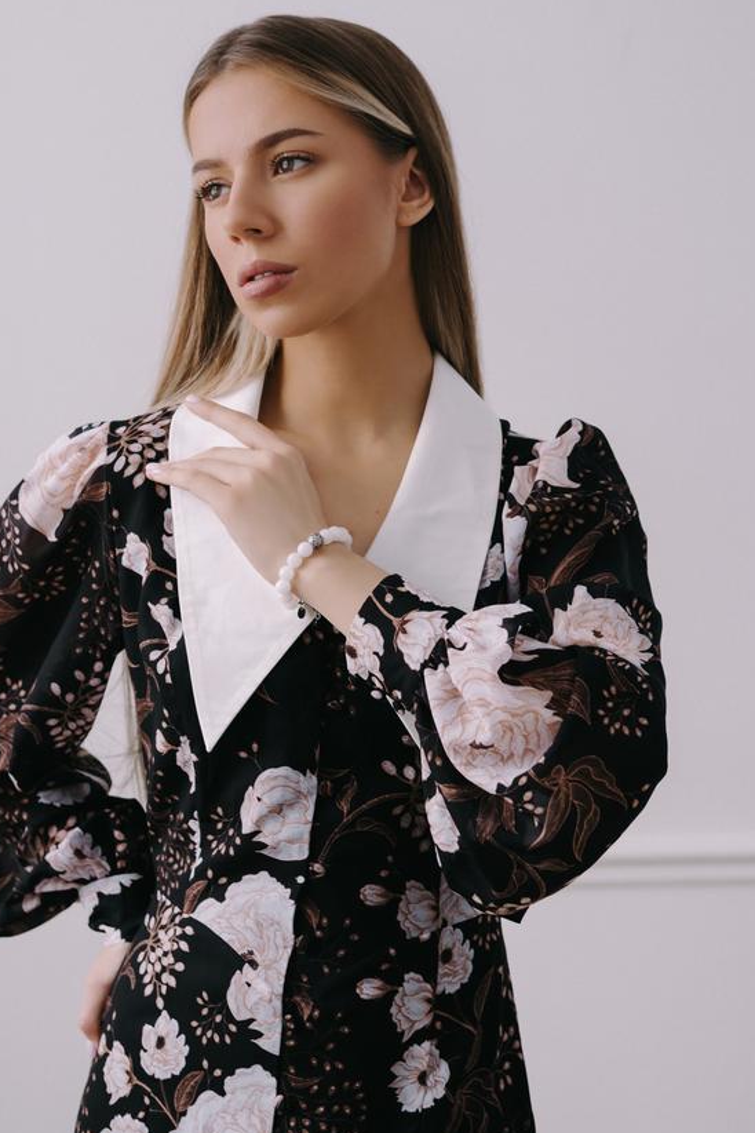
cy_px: 535
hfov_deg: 20.6
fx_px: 2076
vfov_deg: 30.5
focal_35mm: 66
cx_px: 316
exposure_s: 1/125
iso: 160
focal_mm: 35
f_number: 3.2
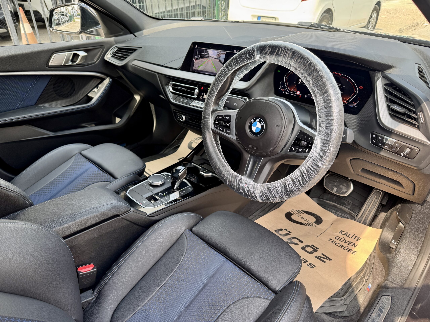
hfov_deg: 71.6
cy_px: 161
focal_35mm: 24
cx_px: 215
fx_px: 298
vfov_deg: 56.8
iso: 50
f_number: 1.78
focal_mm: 6.76
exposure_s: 1/133
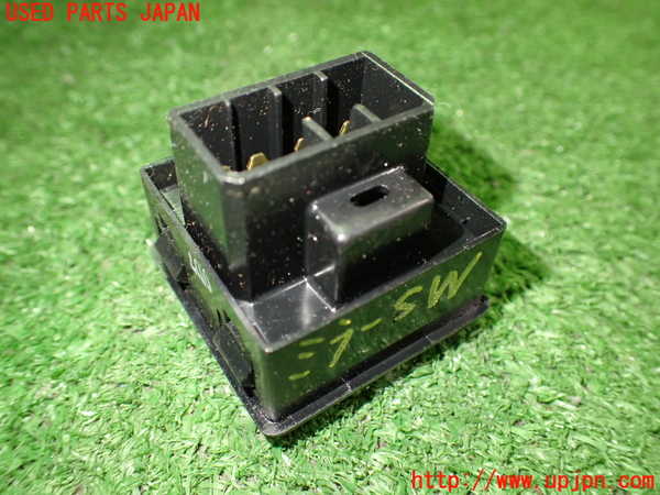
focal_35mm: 30
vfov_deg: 46.8
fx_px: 572
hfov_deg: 60.0
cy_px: 248
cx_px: 330
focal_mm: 5.4
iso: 800
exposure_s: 1/60
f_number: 2.3
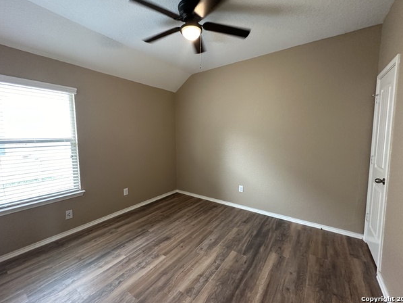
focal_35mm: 15
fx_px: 175
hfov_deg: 98.2
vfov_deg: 81.8
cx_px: 199
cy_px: 149
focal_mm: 2.22
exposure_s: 1/60
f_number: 2.2
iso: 320
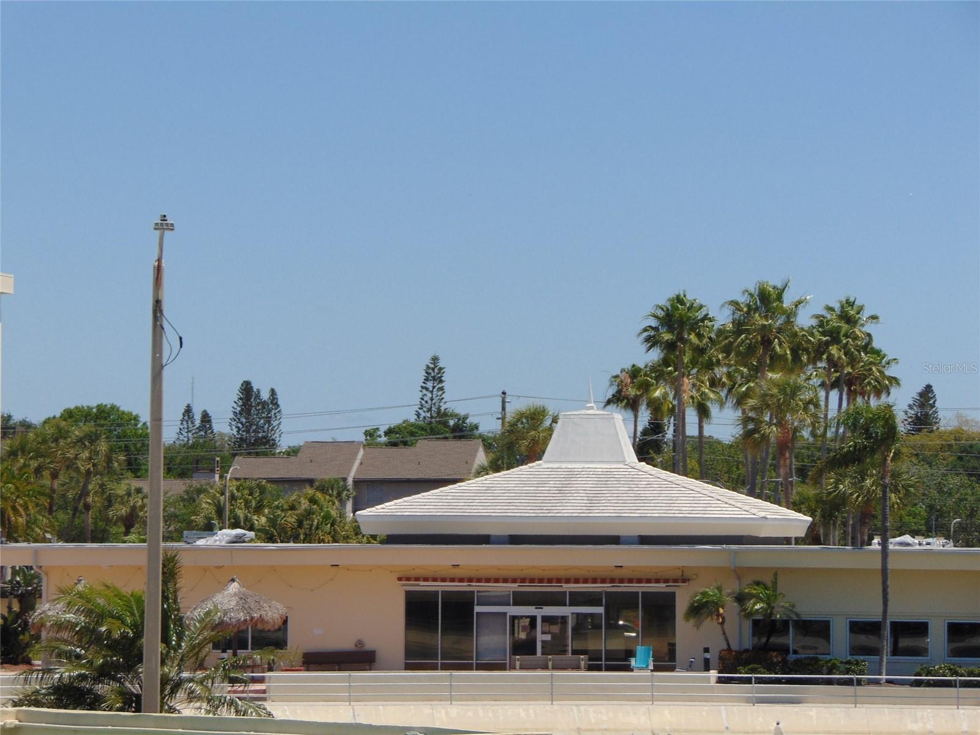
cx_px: 490
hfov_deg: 12.0
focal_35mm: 164
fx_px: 4643
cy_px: 368
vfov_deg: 9.1
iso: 80
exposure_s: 1/250
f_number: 10.4
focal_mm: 29.5
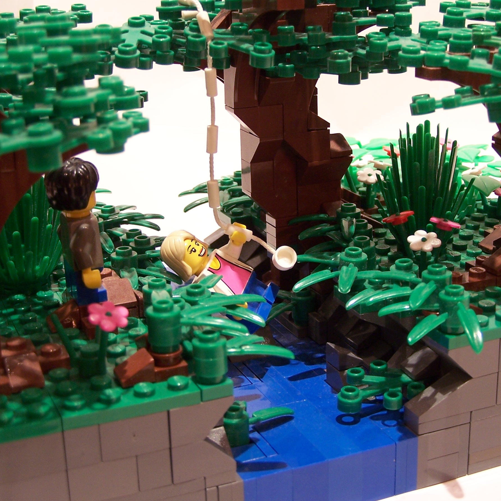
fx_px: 999
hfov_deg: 28.1
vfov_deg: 28.1
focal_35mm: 61
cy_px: 233
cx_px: 271
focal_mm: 8
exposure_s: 1/3
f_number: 3
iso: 80
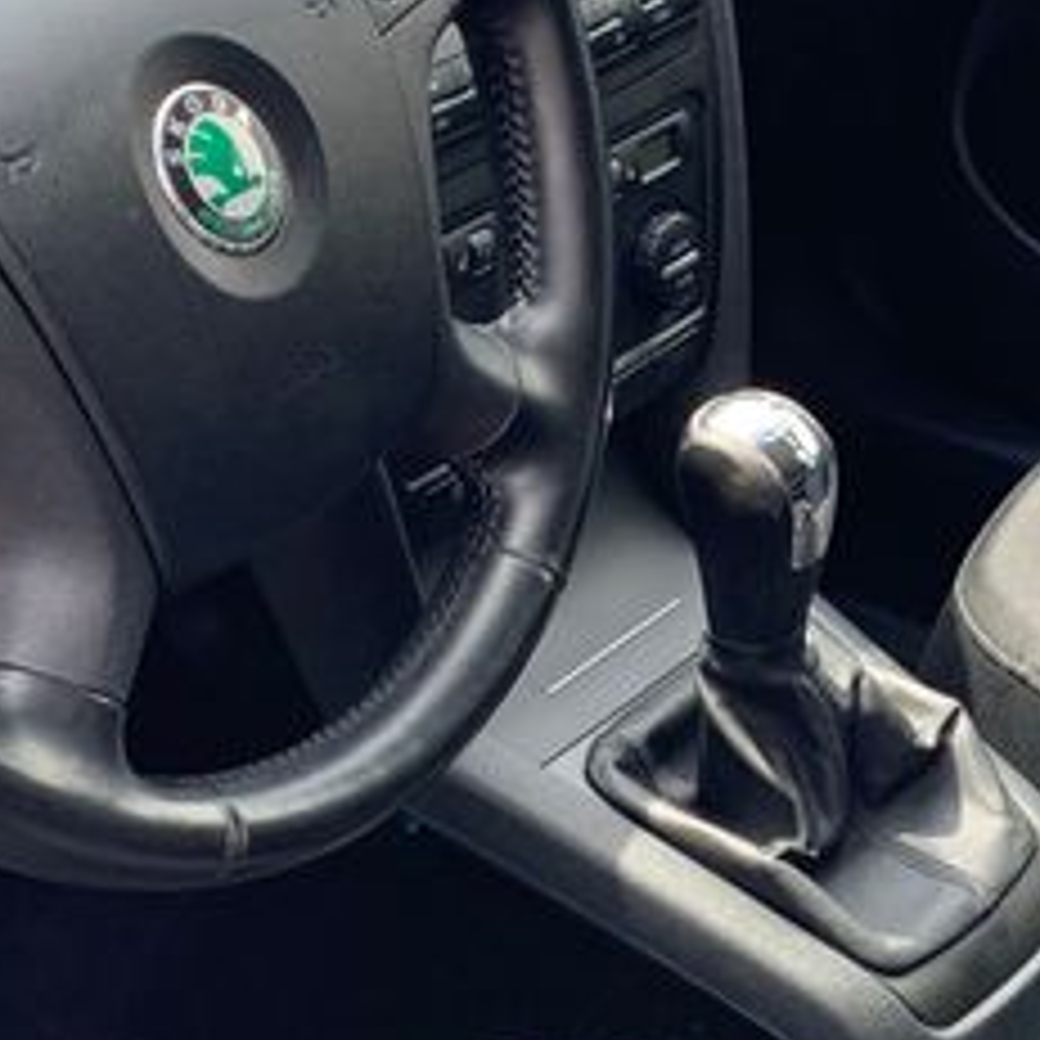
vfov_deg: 17.0
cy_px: 666
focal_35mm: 102
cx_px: 540
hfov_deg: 17.1
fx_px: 3467
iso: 32
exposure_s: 1/121
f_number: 1.8
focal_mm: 4.25
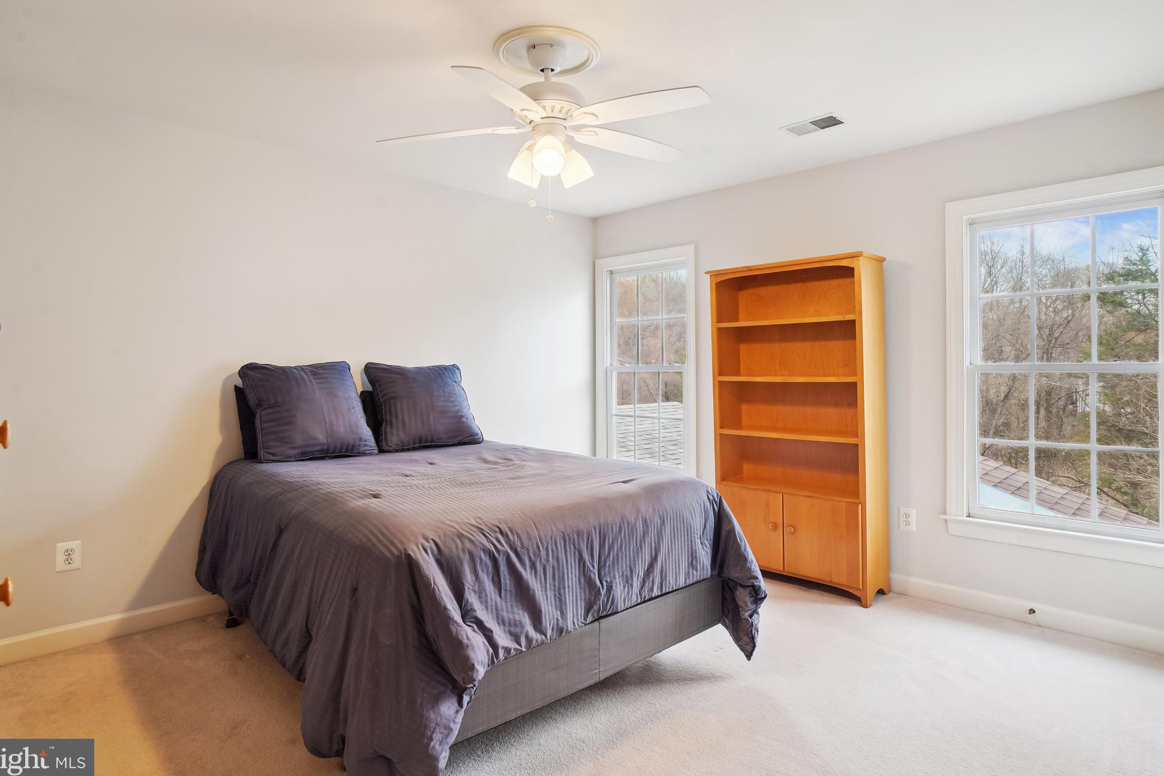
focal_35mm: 19
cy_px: 373
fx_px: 614
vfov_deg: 64.5
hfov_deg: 86.9
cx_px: 575
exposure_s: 1/10
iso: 100
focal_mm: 18
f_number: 8
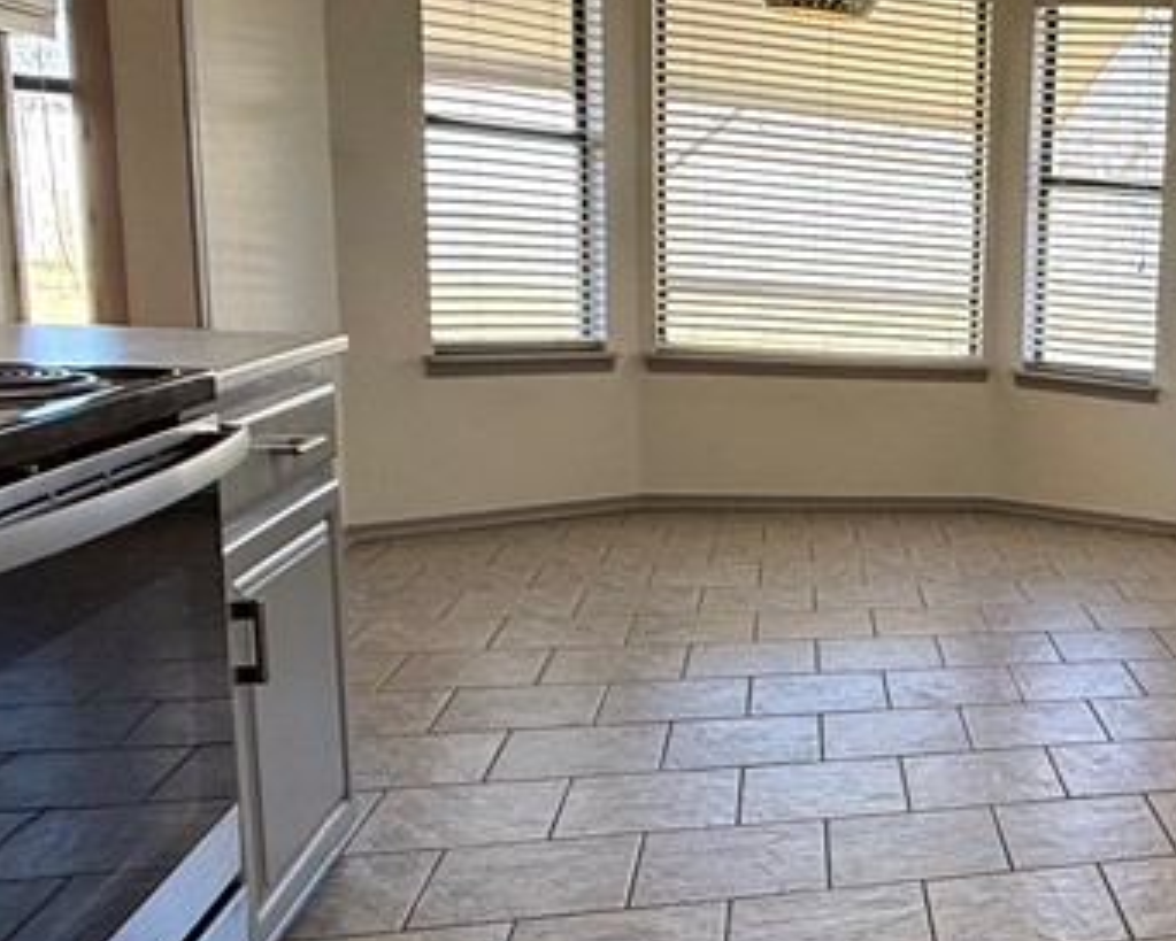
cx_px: 1397
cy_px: 493
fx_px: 1427
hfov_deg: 35.6
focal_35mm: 41
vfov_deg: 36.5
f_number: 2.2
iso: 125
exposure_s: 1/120
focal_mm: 2.22
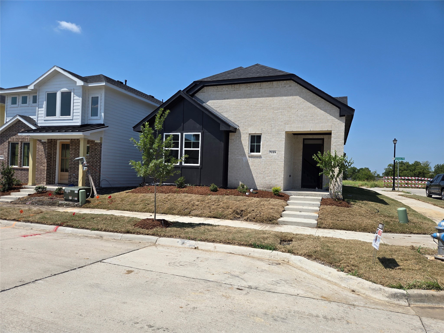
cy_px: 166
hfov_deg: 73.9
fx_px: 295
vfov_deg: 58.9
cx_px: 222
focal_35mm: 23
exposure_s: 1/2701
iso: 25
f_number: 1.8
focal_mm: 5.4
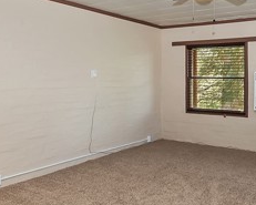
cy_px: 75
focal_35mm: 39
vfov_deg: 38.0
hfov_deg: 46.3
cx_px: 165
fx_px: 296
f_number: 8
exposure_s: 1/30
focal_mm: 10
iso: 400
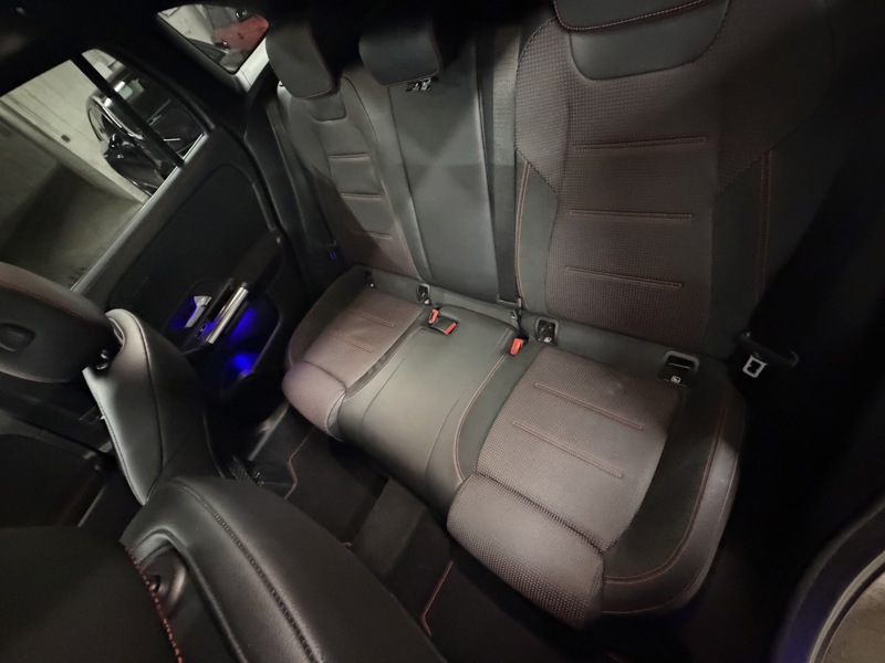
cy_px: 332
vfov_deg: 85.7
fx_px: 358
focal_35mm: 14
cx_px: 442
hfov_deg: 102.1
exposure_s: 1/25
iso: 2000
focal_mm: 2.22
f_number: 2.2
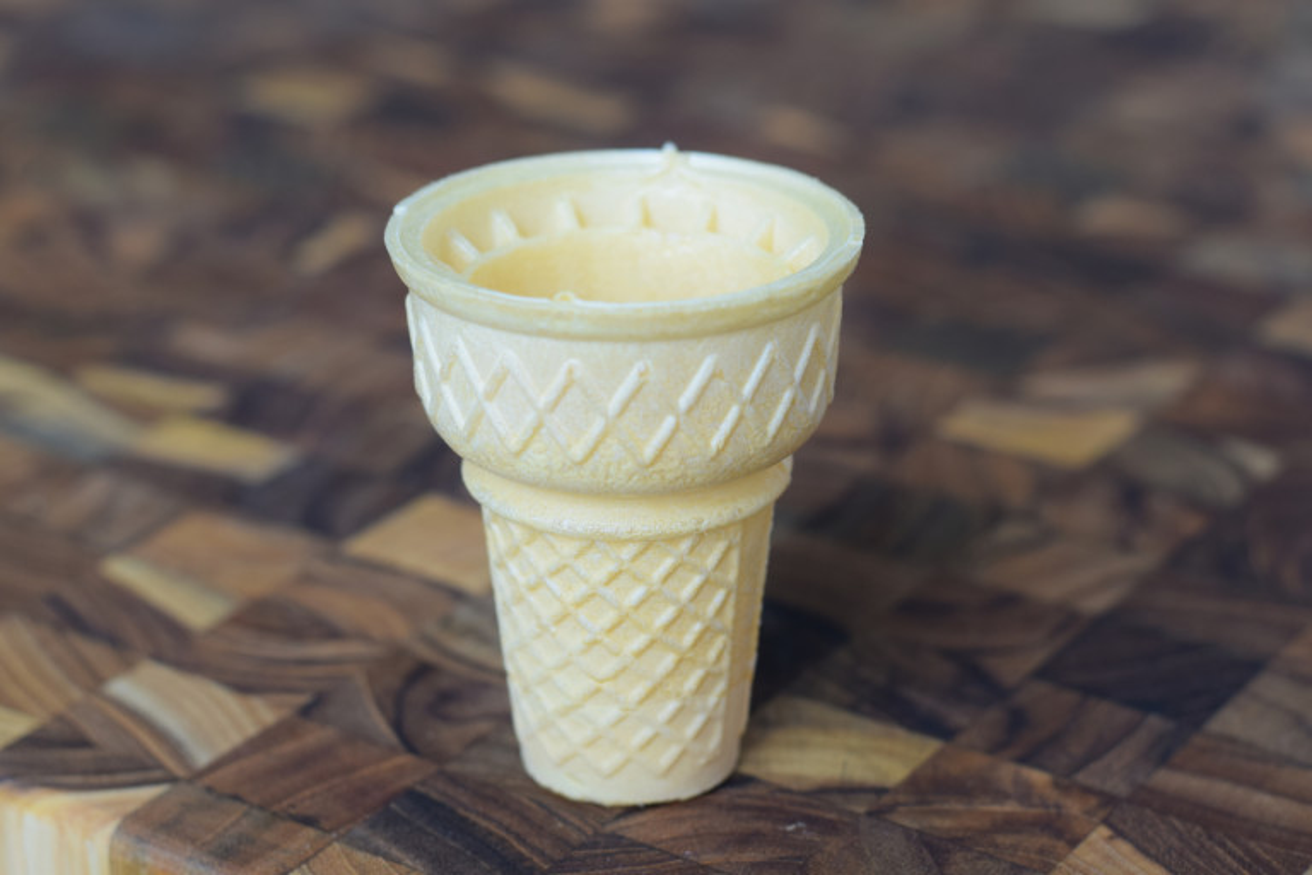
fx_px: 2733
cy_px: 438
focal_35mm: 75
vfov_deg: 18.2
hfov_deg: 27.0
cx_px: 656
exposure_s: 1/80
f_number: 4.5
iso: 400
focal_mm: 50
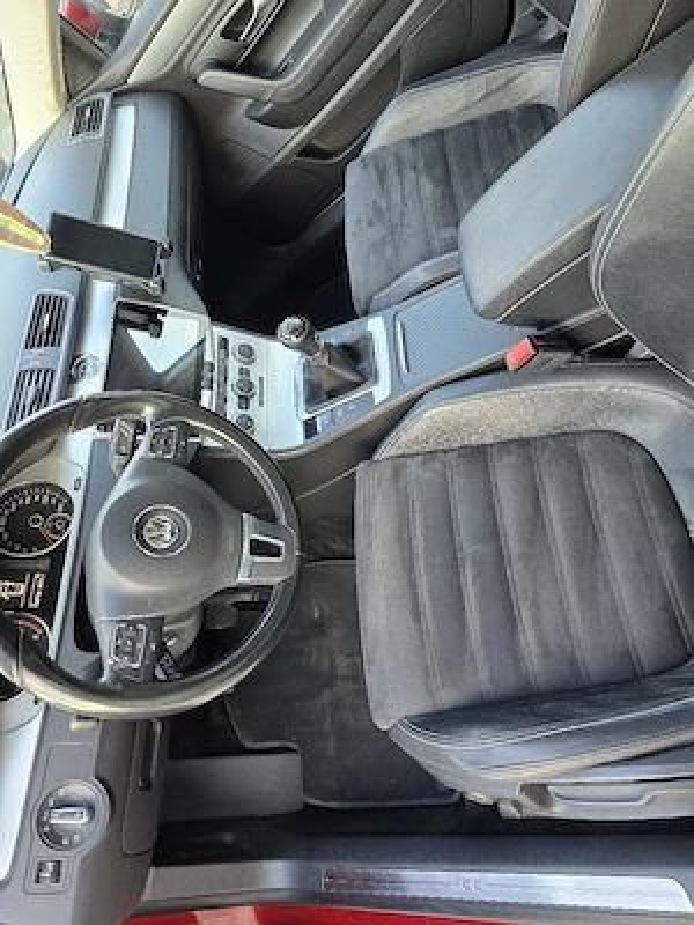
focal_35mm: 23
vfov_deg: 73.9
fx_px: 615
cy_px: 462
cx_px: 347
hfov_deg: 58.9
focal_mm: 6.3
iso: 200
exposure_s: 1/100
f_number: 1.7
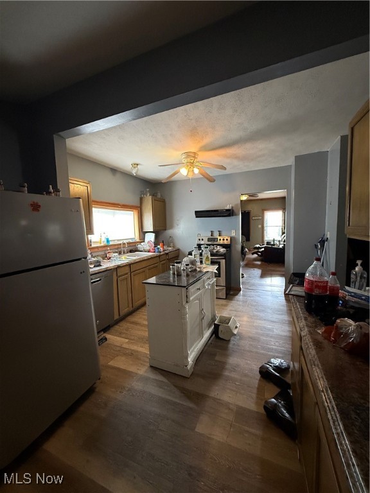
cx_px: 185
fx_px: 200
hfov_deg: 85.7
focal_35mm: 14
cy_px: 246
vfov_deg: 102.1
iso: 640
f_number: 2.2
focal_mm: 2.22
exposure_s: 1/60
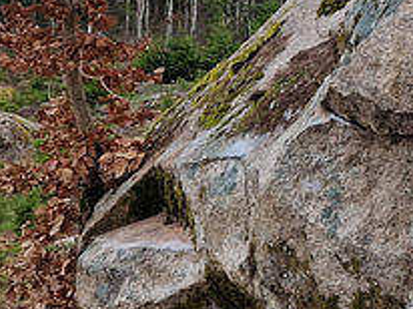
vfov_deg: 16.9
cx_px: 694
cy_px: -14
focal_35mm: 85
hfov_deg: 18.9
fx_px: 1013
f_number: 1.8
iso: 50
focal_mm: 5.4
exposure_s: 1/890
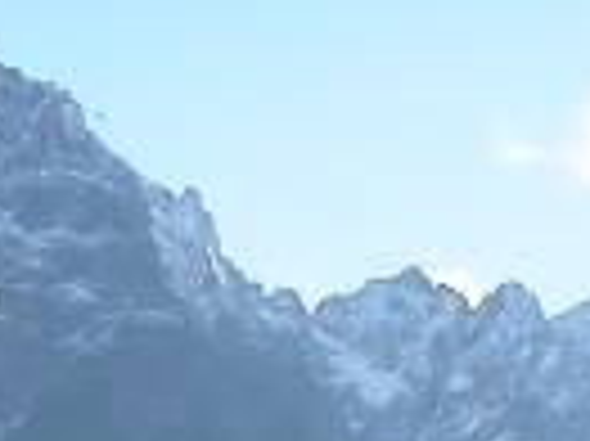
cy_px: 770
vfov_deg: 6.3
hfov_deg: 8.5
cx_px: 113
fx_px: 3951
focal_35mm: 232
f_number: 7.5
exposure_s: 1/158
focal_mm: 7.85
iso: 100
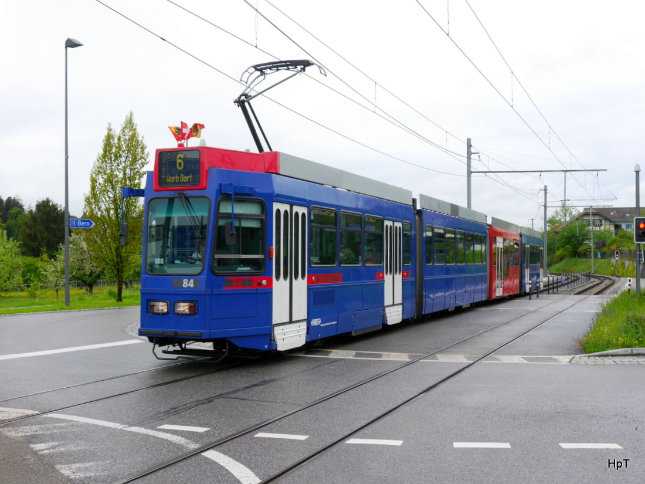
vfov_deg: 32.9
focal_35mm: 44
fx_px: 820
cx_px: 322
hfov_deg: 42.9
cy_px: 242
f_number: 7.1
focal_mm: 22
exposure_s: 1/320
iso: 160
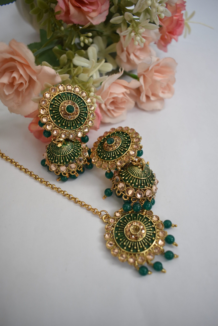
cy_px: 163
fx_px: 245
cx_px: 109
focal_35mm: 27
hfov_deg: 47.9
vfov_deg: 67.4
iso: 800
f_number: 4
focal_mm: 18
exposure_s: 1/60
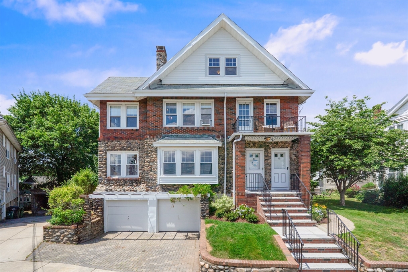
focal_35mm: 14
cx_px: 204
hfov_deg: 104.2
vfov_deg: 81.2
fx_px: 159
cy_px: 136
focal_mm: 14
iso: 400
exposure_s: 1/4000
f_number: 8
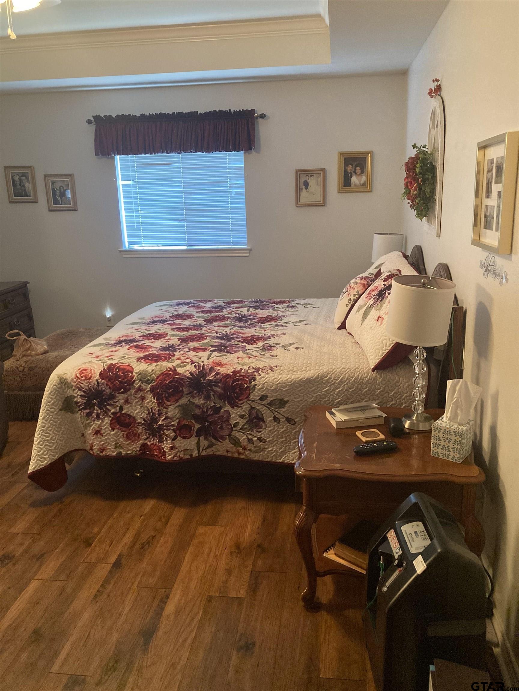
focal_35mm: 28
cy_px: 346
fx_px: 560
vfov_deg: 63.4
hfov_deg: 49.7
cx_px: 260
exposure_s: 1/40
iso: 400
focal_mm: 3.99
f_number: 1.8
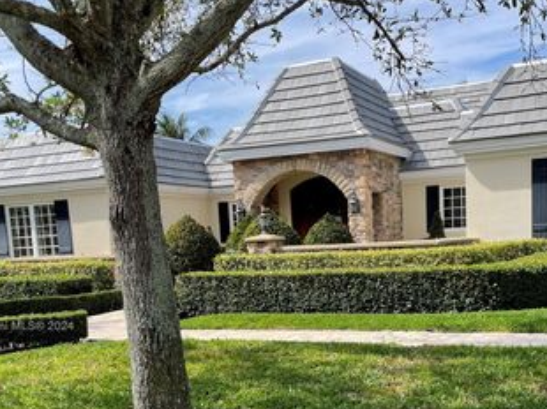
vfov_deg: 33.3
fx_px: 663
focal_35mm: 42
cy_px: 327
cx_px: 339
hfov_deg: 44.5
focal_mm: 4.2
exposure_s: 1/1949
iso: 32
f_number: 1.6
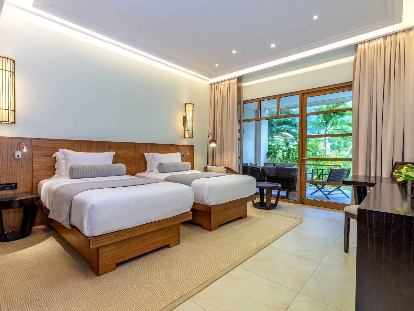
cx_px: 212
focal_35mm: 18
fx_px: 215
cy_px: 160
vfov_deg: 71.6
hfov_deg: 87.7
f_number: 16
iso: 400
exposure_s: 1/1.67
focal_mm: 16
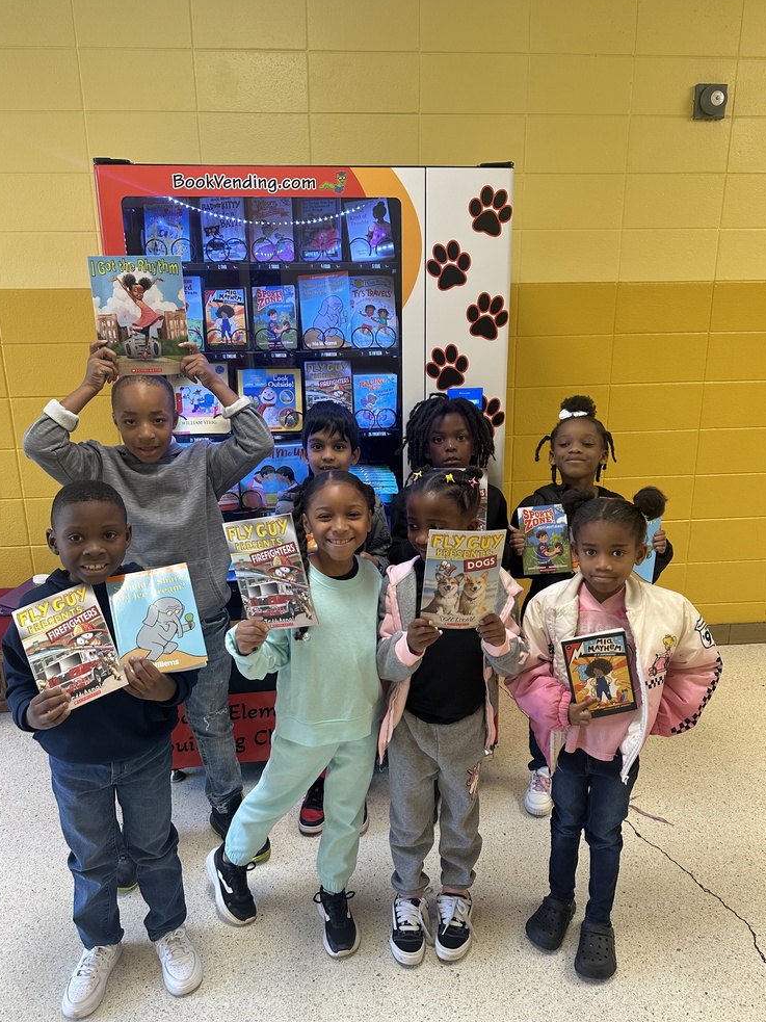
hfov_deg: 54.9
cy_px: 506
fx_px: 738
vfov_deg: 69.4
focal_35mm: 25
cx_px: 390
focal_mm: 6.86
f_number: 1.78
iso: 160
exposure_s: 1/60
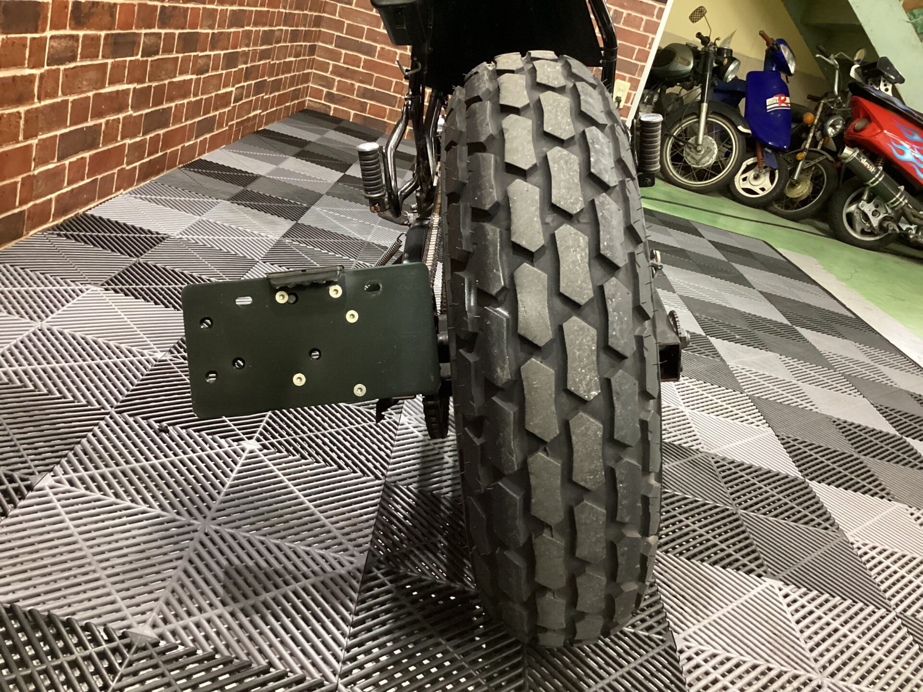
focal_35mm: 31
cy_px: 346
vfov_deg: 45.4
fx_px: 827
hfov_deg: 58.4
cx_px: 462
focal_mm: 3.3
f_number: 2.4
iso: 400
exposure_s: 1/30
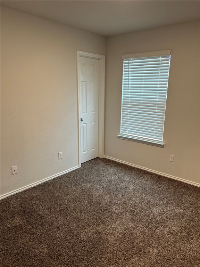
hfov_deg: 53.1
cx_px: 100
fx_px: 200
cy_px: 134
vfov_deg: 67.3
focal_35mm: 26
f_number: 1.5
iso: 100
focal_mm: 5.7
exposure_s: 1/60
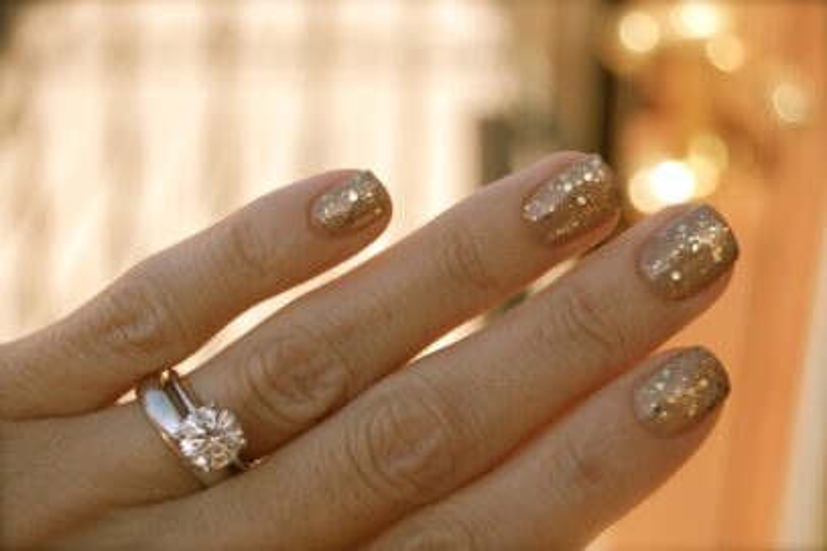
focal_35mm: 82
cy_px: 276
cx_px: 414
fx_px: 1894
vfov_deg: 16.5
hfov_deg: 24.6
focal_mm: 55
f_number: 7.1
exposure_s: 1/200
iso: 200
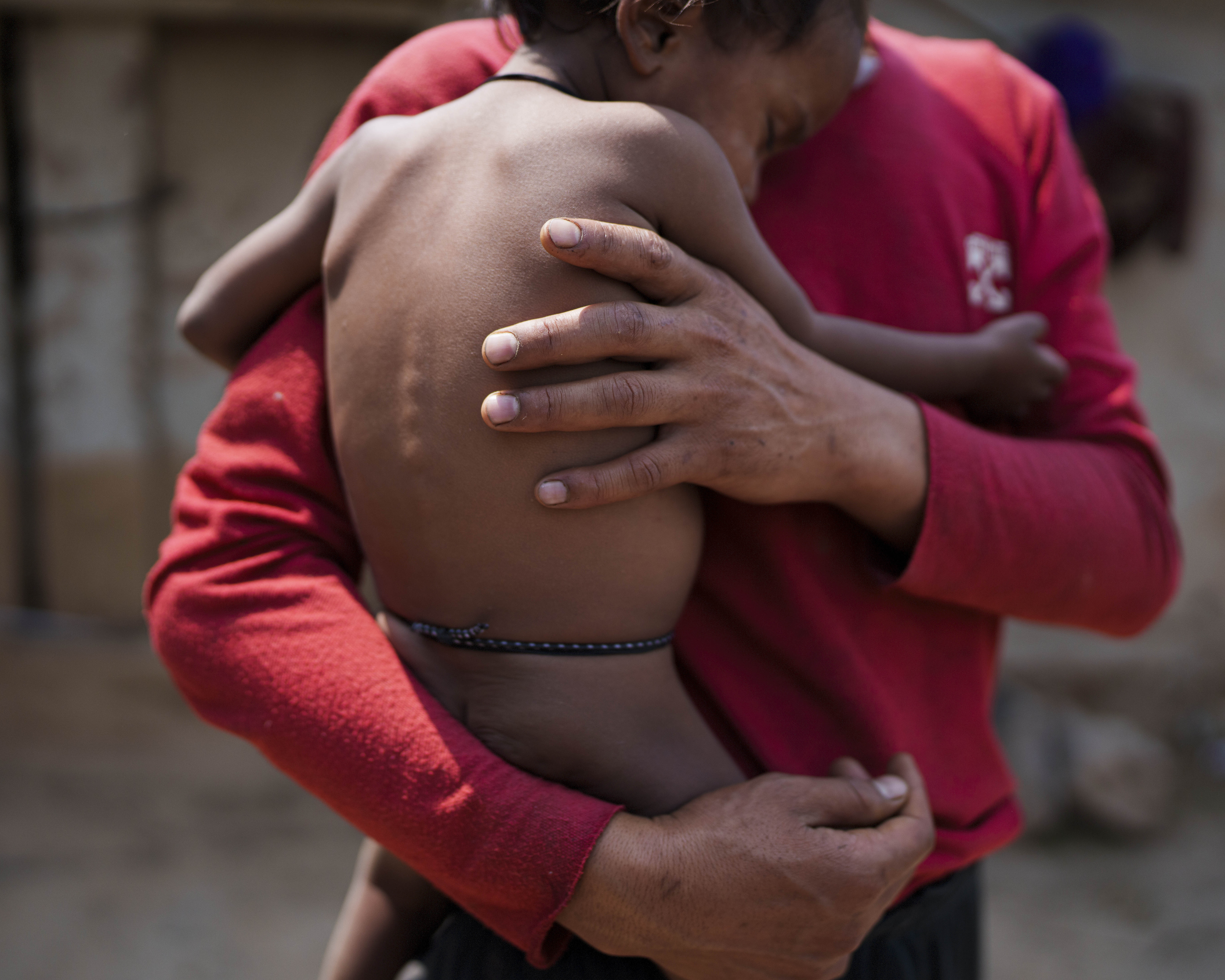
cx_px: 633
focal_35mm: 40
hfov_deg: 45.8
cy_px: 486
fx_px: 1450
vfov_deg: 37.3
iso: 160
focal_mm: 35
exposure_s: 1/8000
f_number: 1.4
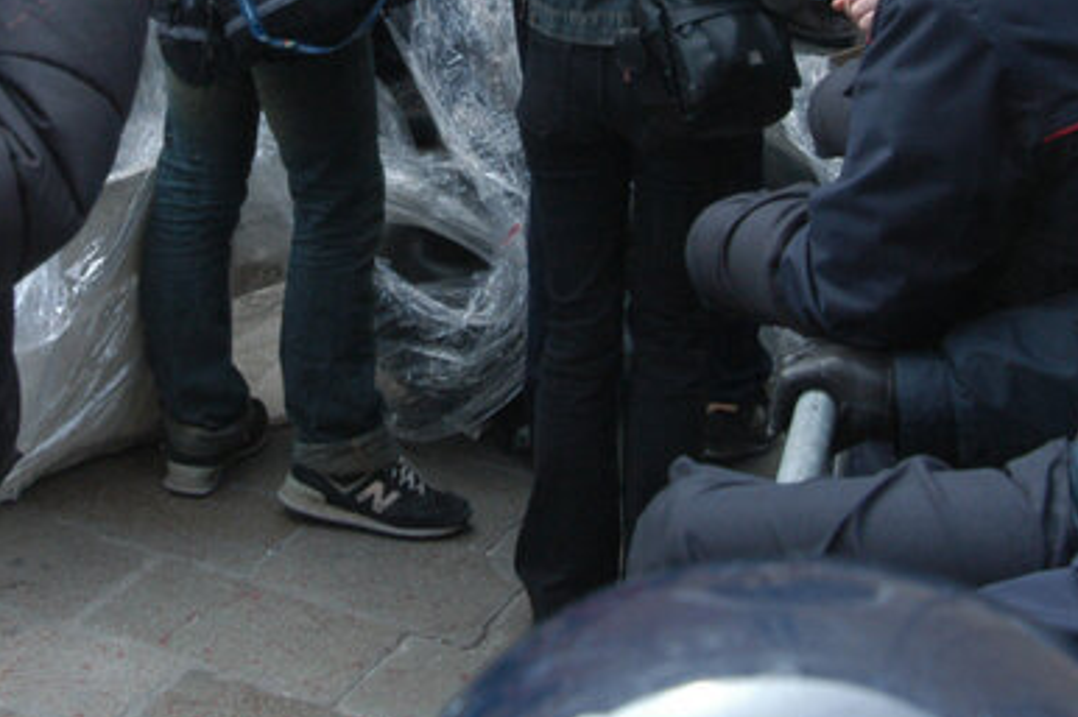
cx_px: 501
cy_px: 0
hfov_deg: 20.2
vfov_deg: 13.4
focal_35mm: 101
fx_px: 3023
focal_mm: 24
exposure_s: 1/160
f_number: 6.3
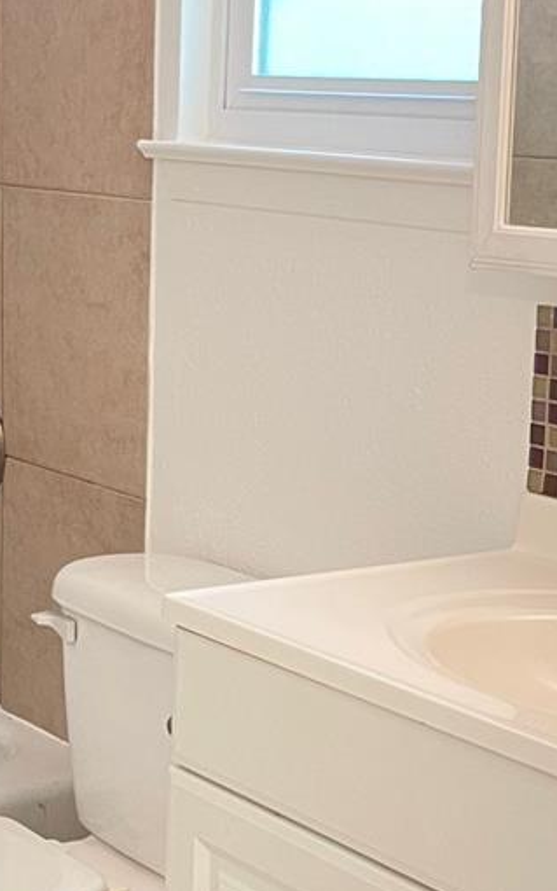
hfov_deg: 15.7
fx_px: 2015
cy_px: 496
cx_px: 227
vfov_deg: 24.9
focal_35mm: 83
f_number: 1.6
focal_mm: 5.1
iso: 250
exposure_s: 1/60
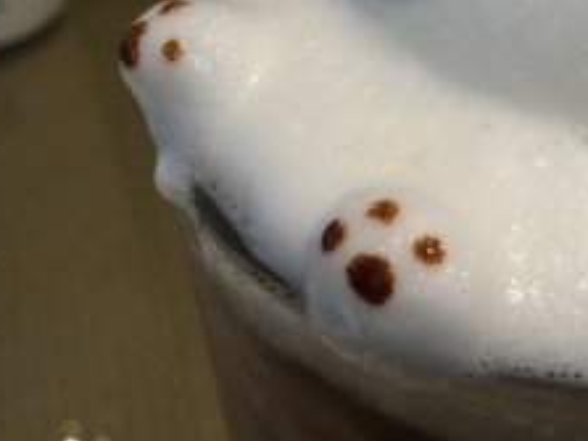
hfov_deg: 24.2
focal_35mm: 78
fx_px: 1324
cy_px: -42
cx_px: 543
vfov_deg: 18.2
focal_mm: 4.15
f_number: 2.2
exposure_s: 1/40
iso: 40
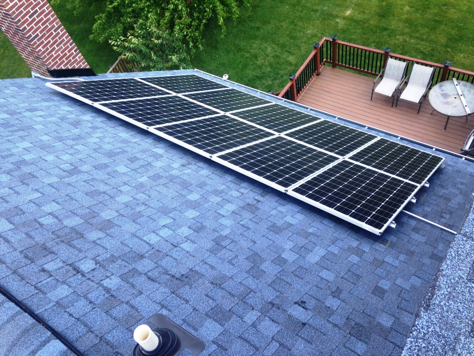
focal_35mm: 33
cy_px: 178
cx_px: 237
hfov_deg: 55.3
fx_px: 452
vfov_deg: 43.0
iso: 50
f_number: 2.4
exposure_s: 1/268
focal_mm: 4.12
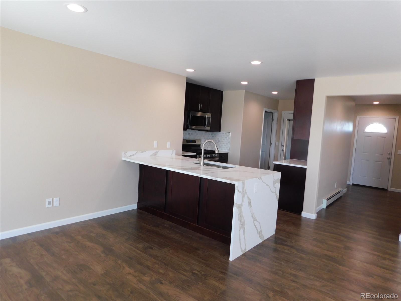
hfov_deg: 73.9
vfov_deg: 58.9
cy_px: 150
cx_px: 200
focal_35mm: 23
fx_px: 266
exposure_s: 1/50
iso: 125
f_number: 3
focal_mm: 4
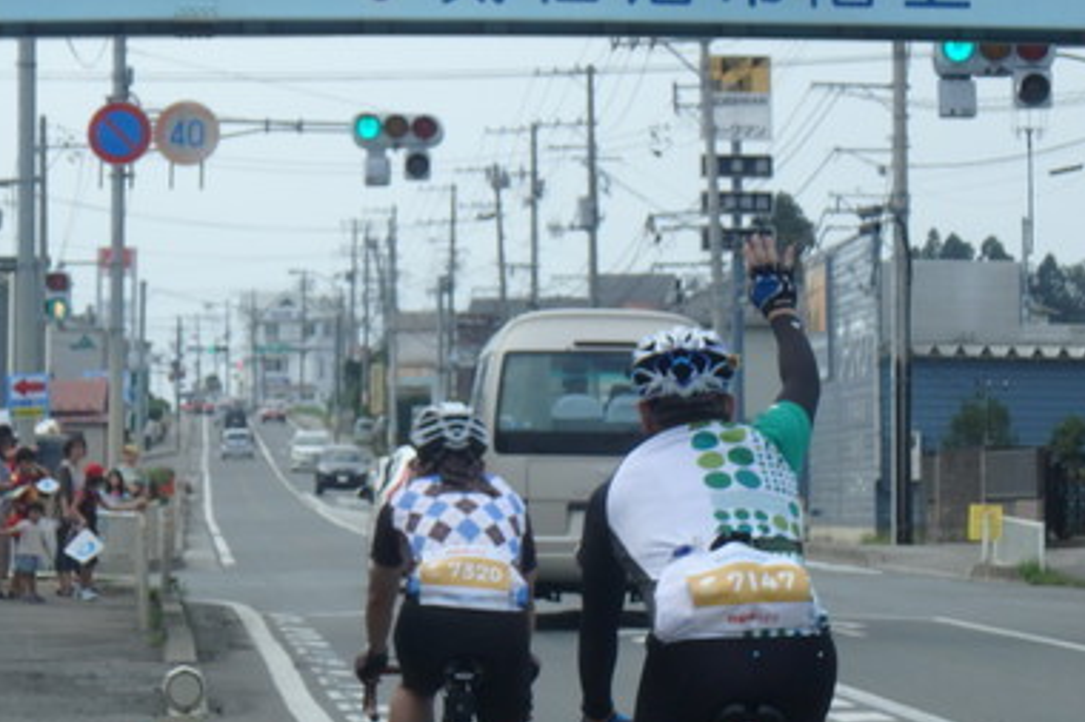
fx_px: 5543
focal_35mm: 184
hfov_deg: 11.2
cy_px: 308
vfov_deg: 7.5
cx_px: 357
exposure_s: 1/400
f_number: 5.7
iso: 125
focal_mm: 18.7
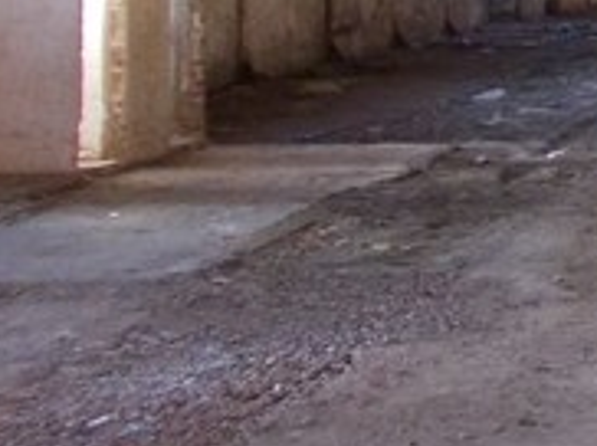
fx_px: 2032
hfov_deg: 13.9
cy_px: -62
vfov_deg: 12.3
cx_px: 1220
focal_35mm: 118
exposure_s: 1/25
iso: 200
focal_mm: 4
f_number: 2.7
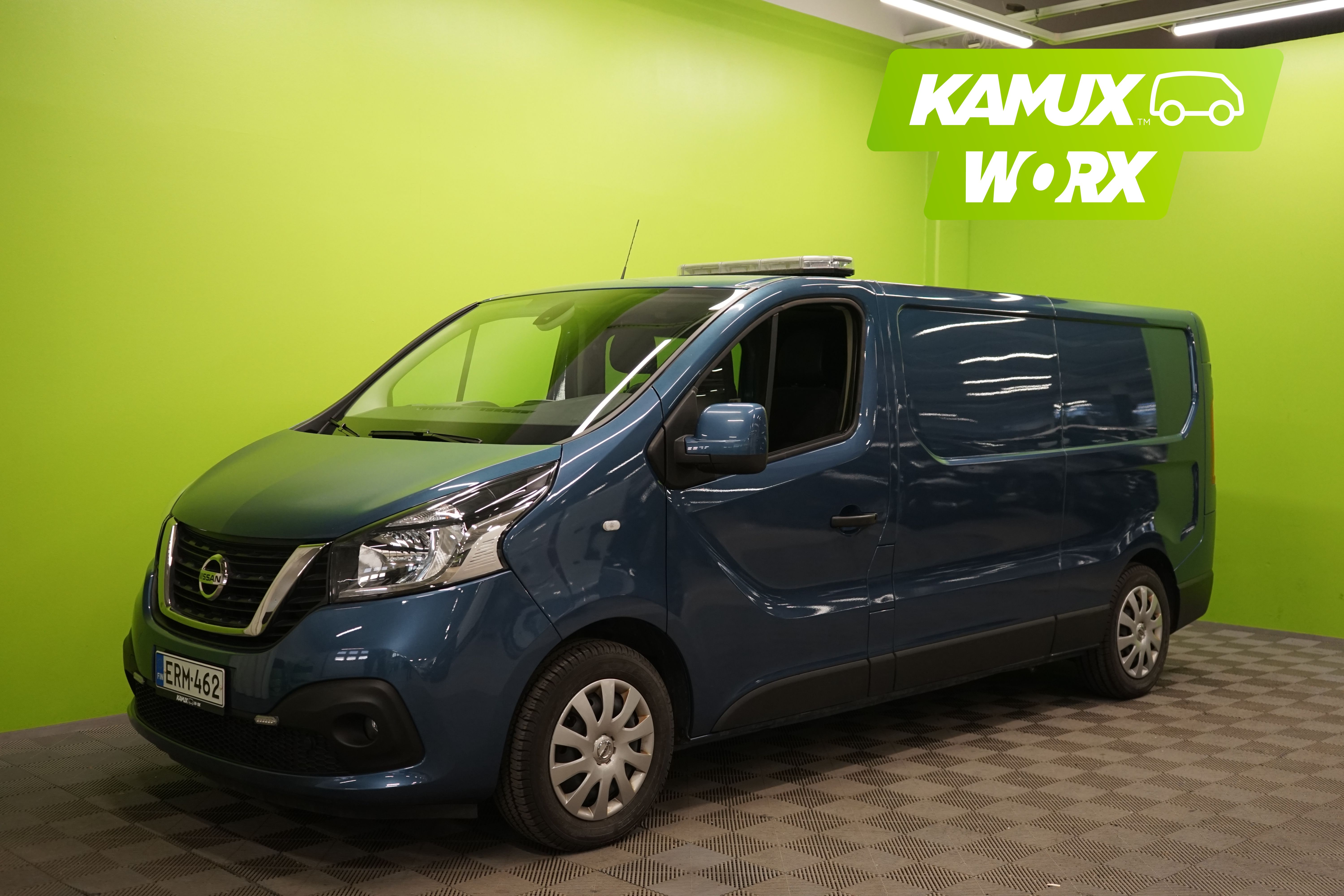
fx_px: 1381
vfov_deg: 35.9
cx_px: 672
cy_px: 448
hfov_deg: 51.9
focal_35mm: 37
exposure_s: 1/160
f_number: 4
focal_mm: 37
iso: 1250
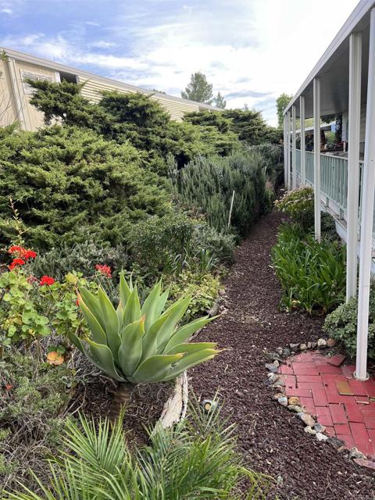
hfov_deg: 53.1
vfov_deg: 67.3
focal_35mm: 26
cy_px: 250
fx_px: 376
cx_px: 188
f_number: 1.5
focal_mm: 5.7
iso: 50
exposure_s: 1/367
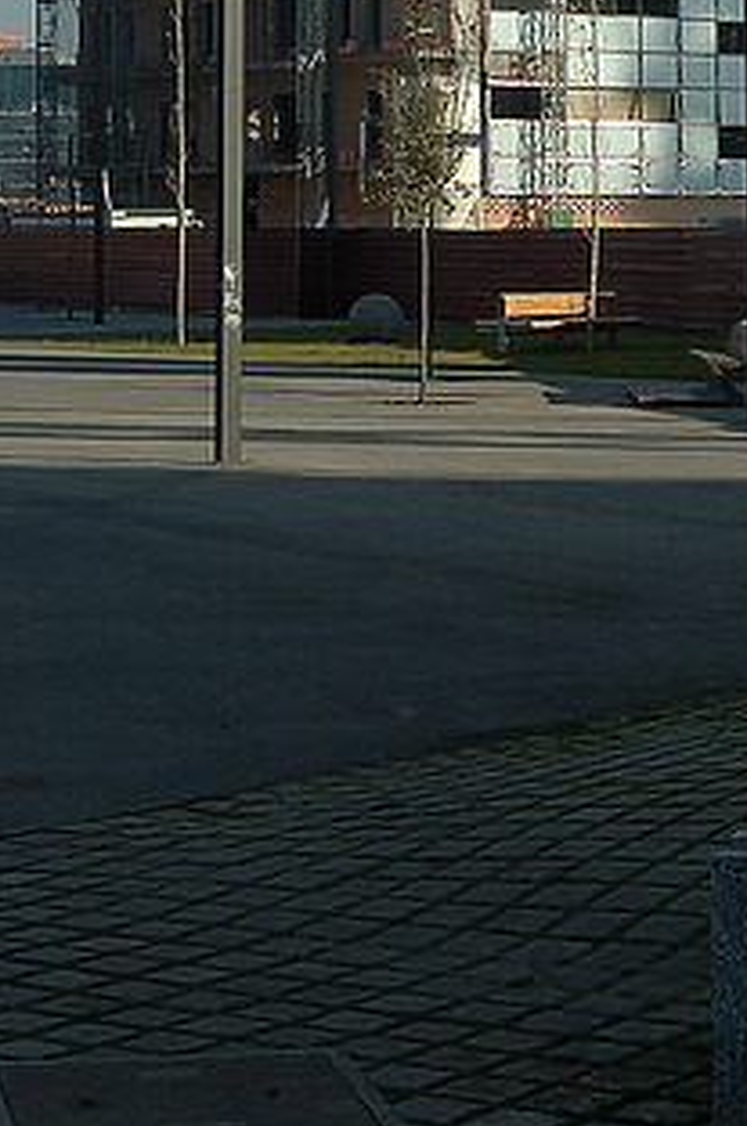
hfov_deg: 13.1
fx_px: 3248
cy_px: -217
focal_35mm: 104
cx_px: 429
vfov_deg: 18.6
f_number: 9
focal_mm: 24
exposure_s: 1/400
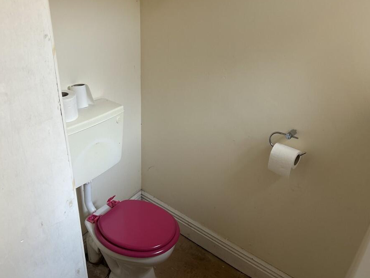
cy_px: 149
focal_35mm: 30
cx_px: 164
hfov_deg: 59.8
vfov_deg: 46.8
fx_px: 321
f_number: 1.5
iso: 125
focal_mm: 5.7
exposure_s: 1/113
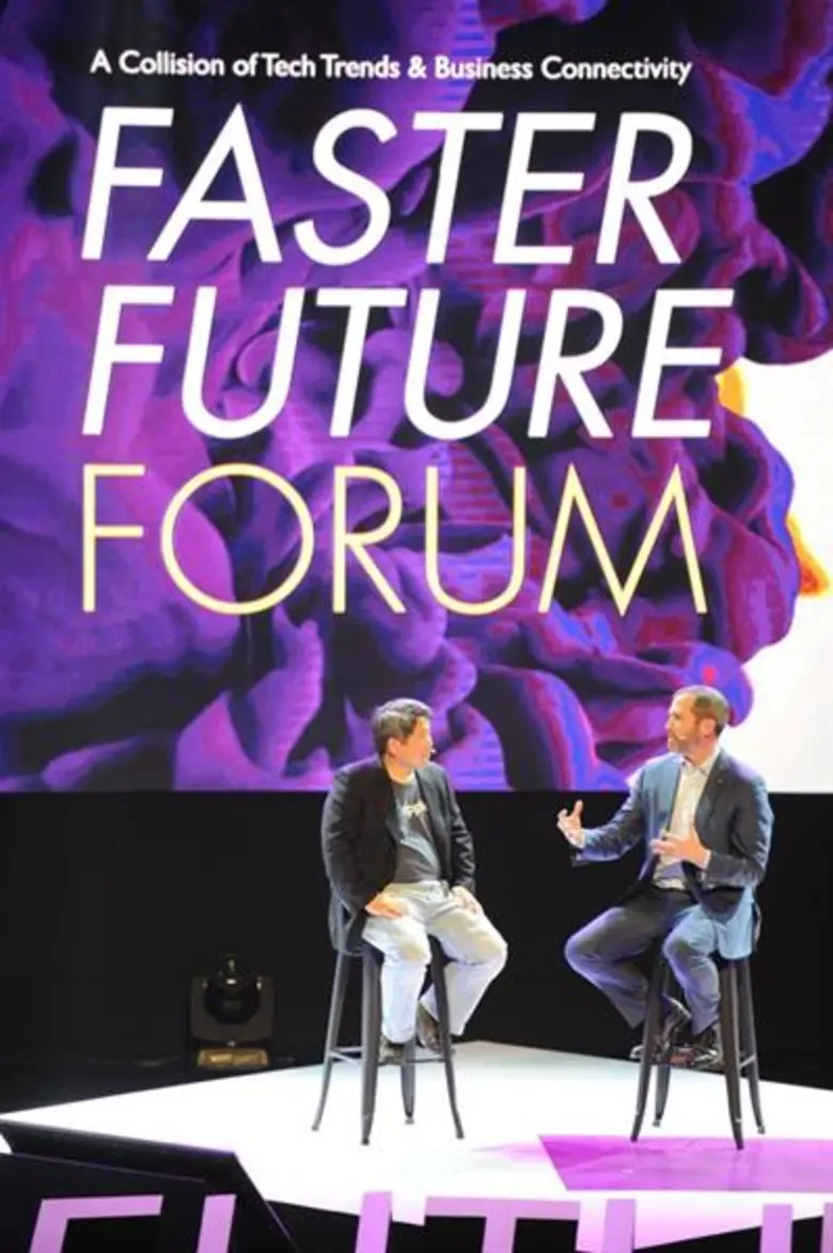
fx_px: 6953
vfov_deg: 10.3
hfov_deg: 6.9
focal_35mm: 200
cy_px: 626
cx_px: 416
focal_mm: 200
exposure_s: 1/160
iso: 2000
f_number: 4
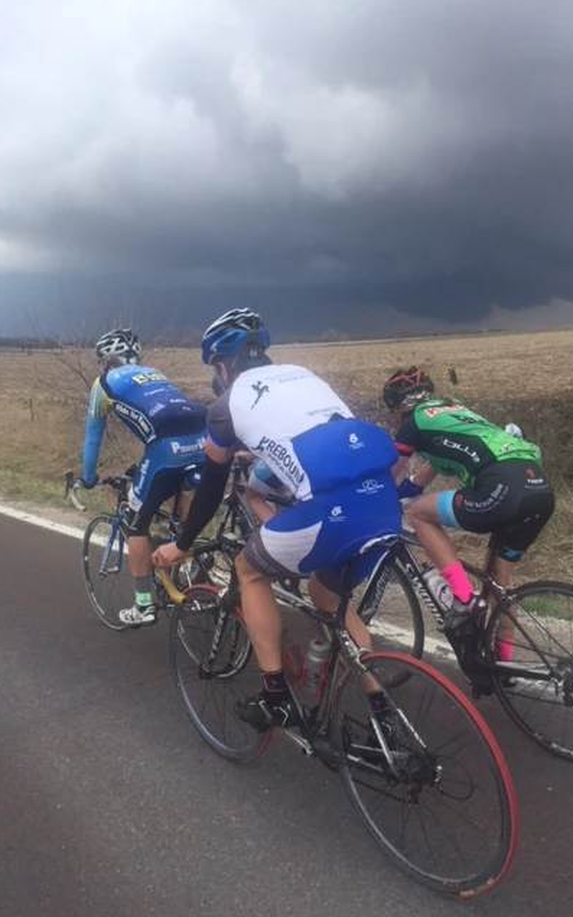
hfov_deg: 40.6
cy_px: 456
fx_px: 774
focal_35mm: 31
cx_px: 270
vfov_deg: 61.2
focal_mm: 4.15
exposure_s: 1/1364
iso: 32
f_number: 2.2
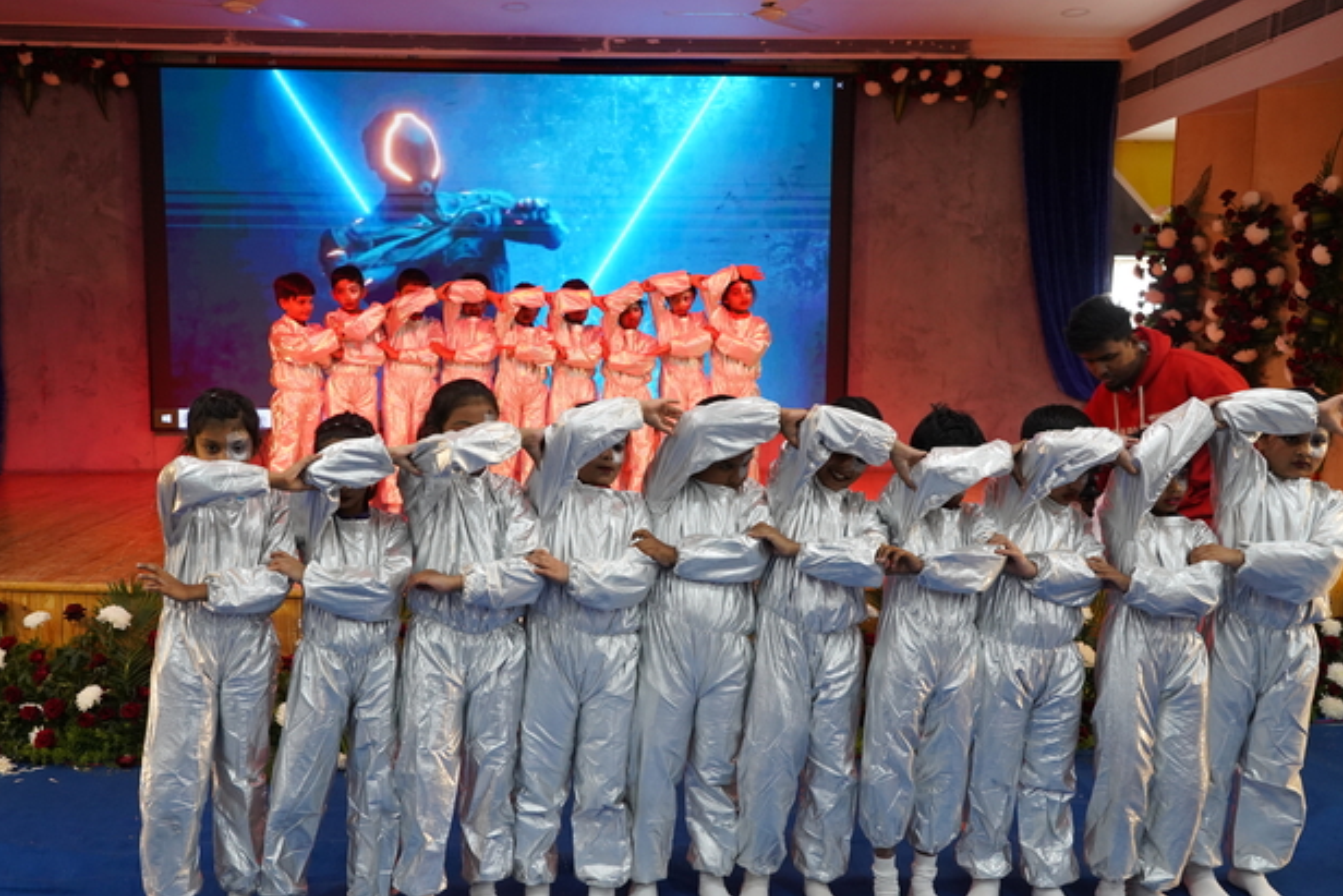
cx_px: 588
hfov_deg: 57.0
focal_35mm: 33
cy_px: 496
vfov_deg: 39.9
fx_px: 1231
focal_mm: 29
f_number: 5.6
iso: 3200
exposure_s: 1/200
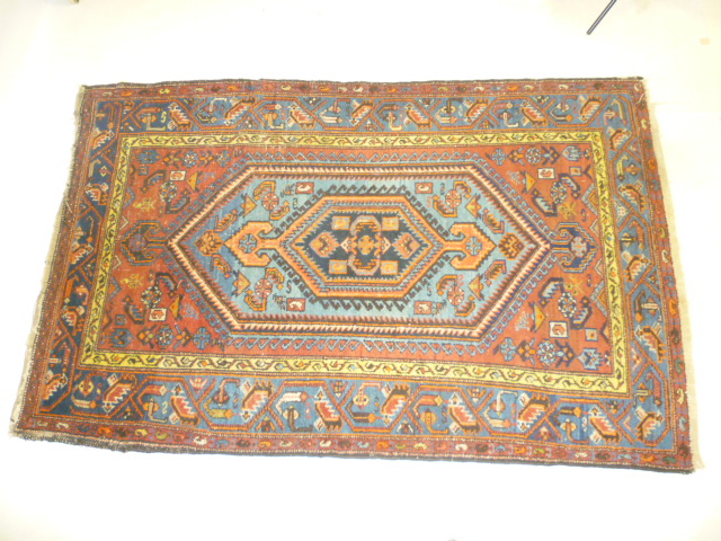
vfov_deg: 48.2
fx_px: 604
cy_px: 270
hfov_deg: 61.7
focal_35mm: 29
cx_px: 360
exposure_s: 1/30
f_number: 3.3
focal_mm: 5.2
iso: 500
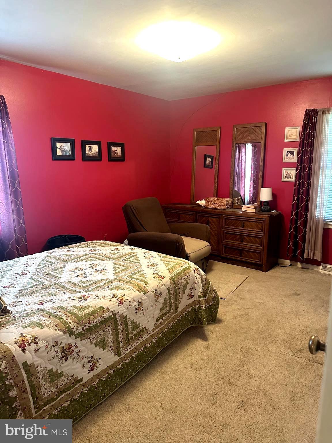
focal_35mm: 24
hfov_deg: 56.8
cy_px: 222
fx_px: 307
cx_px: 166
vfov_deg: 71.6
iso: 500
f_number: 1.78
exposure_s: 1/60
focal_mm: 6.86
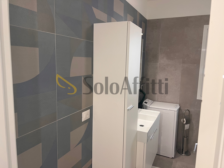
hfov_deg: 67.3
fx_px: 168
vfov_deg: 53.1
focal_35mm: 26
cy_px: 84
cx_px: 112
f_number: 1.5
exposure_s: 1/50
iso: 100
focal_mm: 5.7
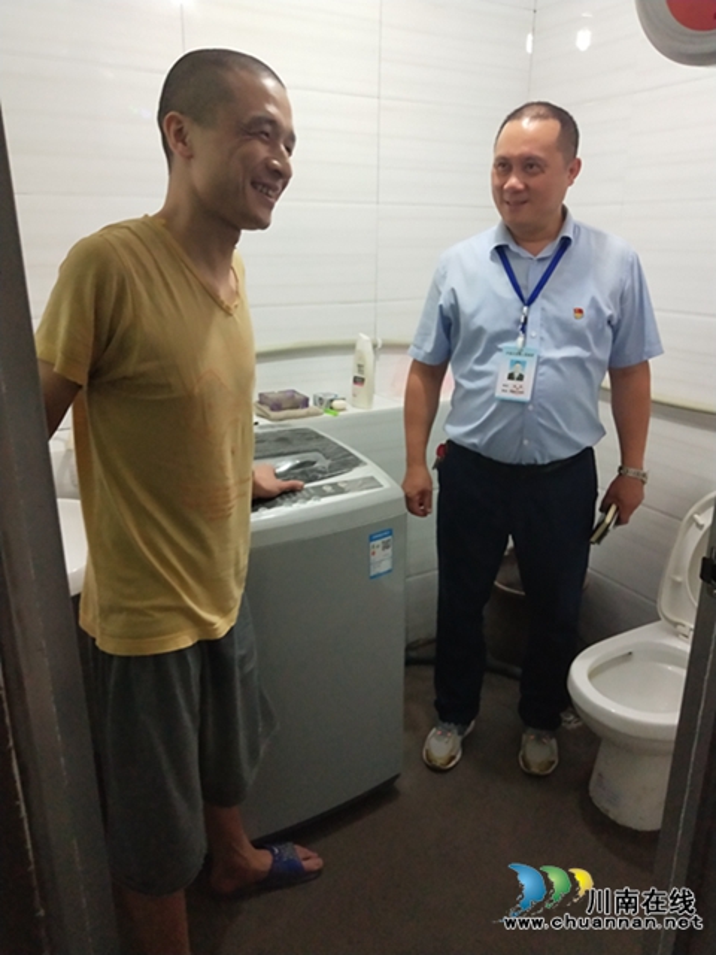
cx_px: 358
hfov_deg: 46.8
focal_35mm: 30
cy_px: 478
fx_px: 827
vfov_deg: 60.0
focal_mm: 3.95
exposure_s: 1/33.3
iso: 368
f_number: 1.8
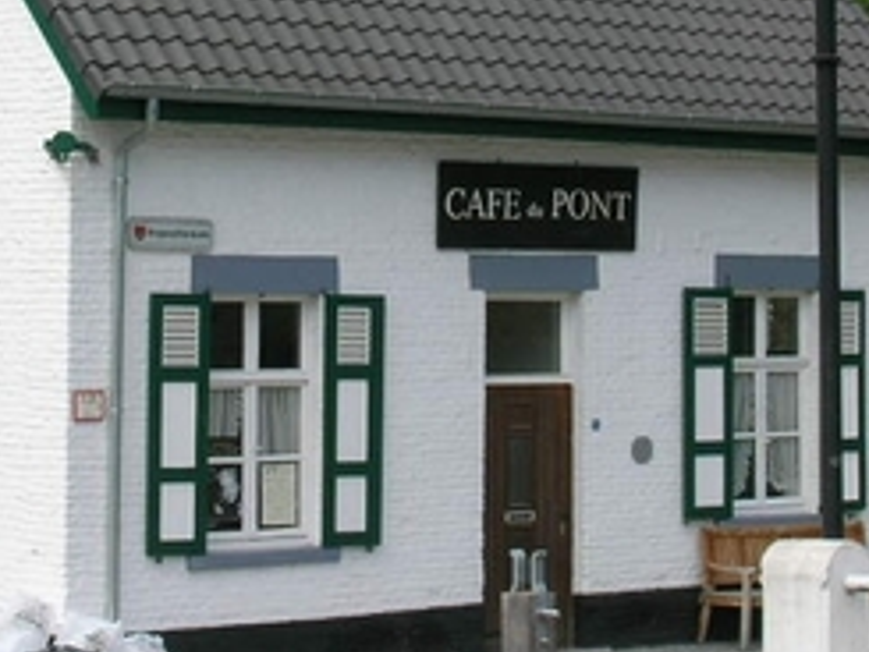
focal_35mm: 132
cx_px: 415
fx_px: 3315
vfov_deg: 11.2
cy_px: 32
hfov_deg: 14.9
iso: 50
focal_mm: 9
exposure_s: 1/168
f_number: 5.7
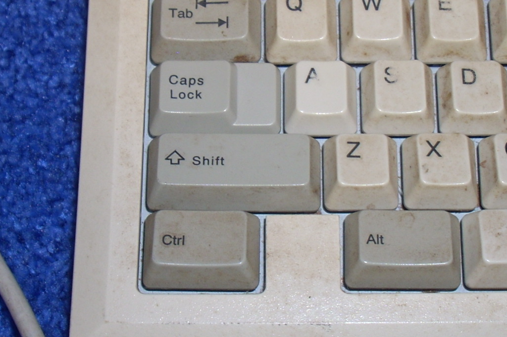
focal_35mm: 77
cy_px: 120
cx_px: 261
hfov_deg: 26.3
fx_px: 1084
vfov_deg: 17.7
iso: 64
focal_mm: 6.2
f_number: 2.8
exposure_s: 1/30
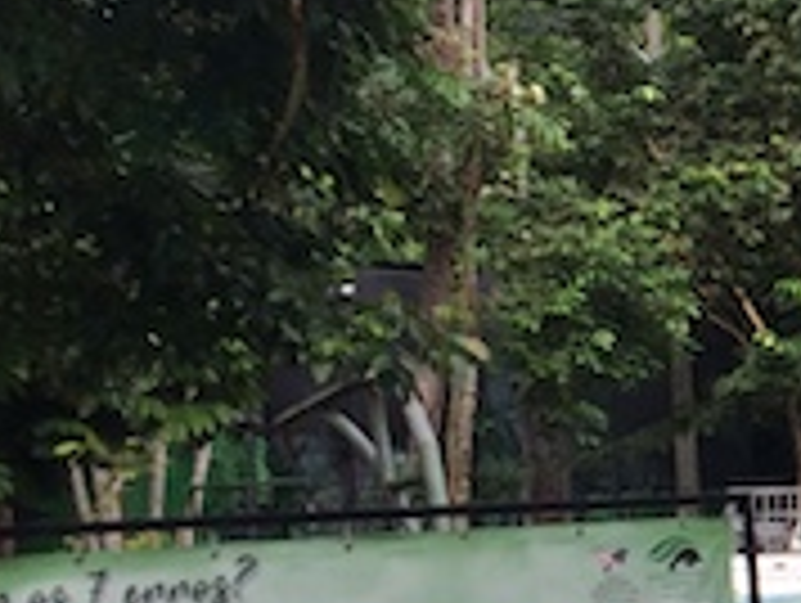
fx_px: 3012
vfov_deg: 11.4
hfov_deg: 13.4
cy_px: 342
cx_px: 1508
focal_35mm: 130
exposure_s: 1/500
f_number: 2.2
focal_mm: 4.15
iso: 32
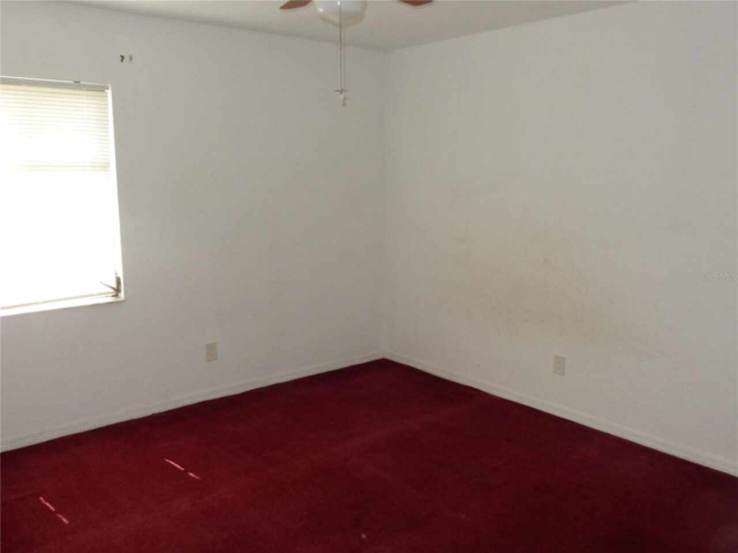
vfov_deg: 46.8
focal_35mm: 30
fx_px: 640
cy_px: 276
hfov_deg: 60.0
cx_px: 369
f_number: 4
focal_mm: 5.4
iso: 200
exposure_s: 1/30
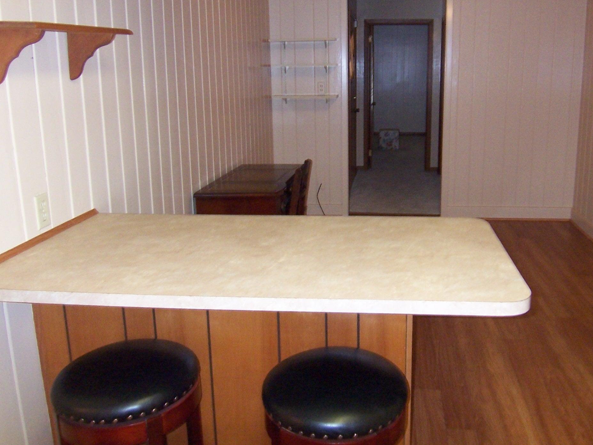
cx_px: 356
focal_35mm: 32
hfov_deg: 56.4
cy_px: 177
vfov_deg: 43.9
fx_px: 548
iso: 200
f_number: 2.8
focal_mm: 3.8
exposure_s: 1/30
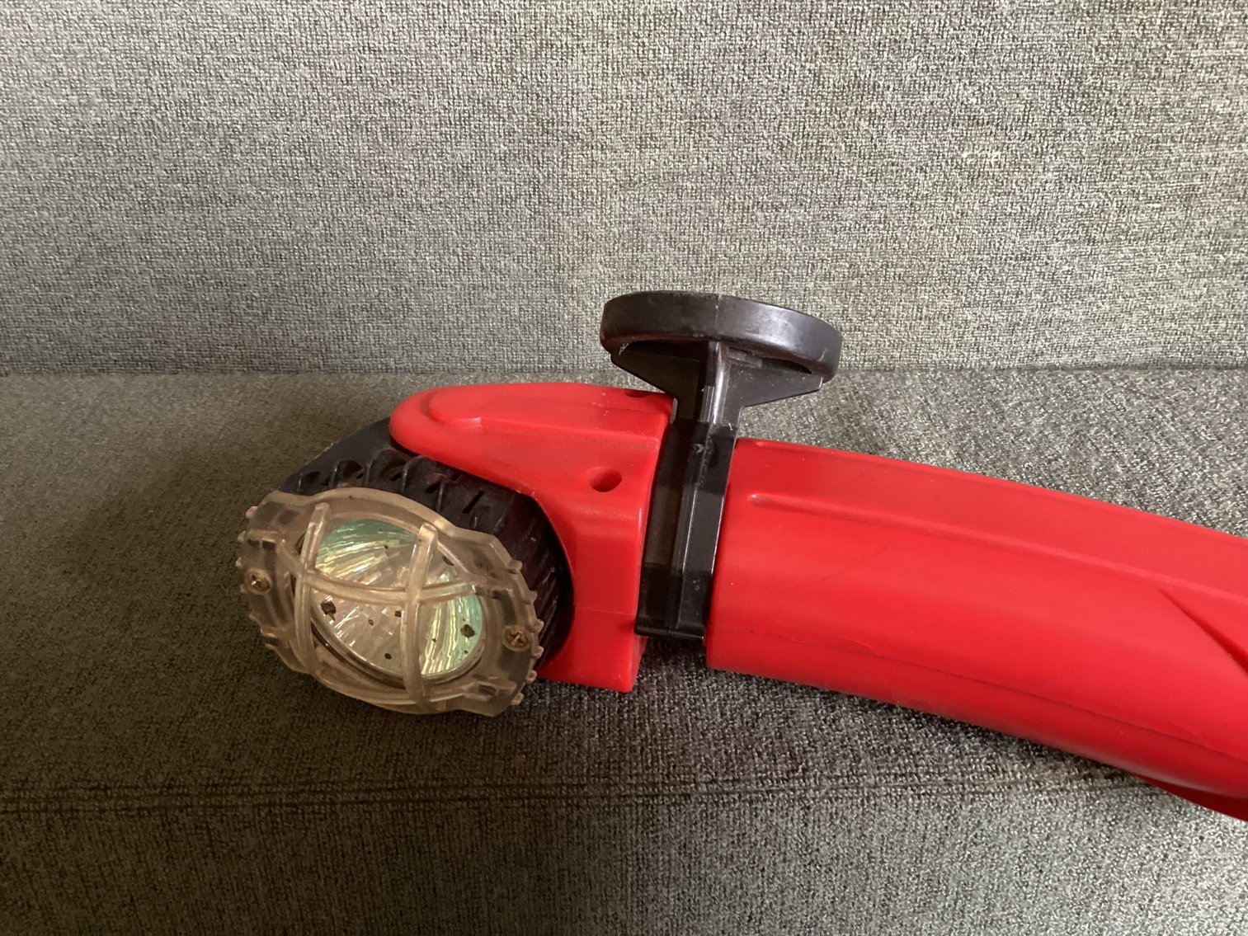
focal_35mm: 31
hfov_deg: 58.3
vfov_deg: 45.4
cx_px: 624
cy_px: 468
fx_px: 1118
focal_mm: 3.3
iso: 320
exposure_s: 1/50
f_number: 2.4
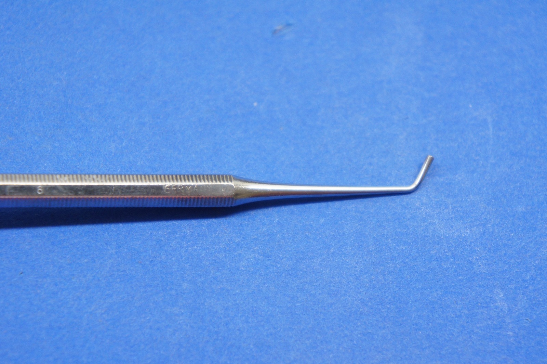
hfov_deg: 24.6
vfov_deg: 16.5
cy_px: 182
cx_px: 274
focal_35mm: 82
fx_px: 1252
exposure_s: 1/100
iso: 1000
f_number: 5.6
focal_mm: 55
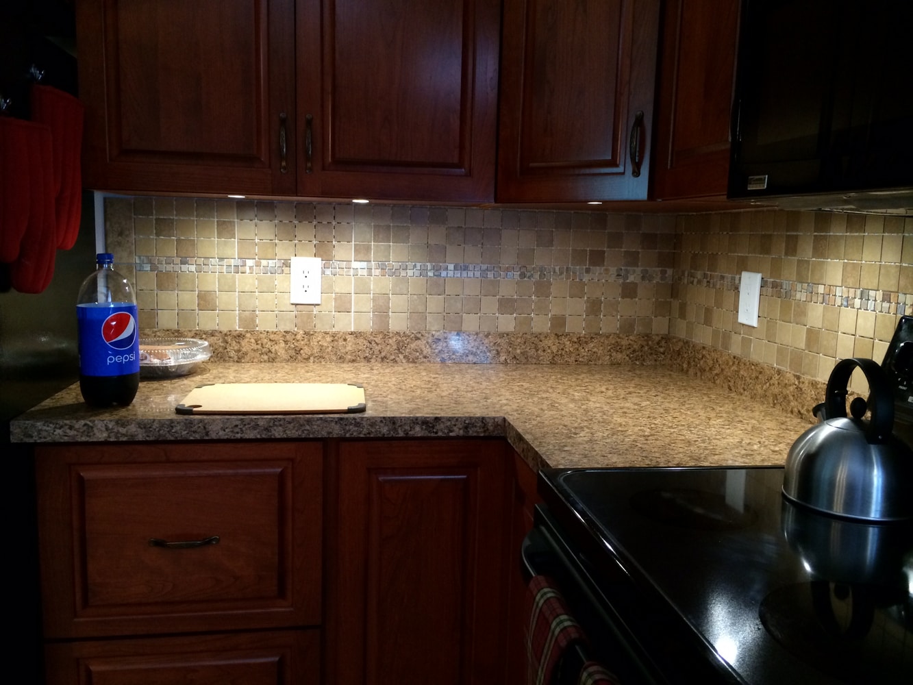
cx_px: 456
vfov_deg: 46.8
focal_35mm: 30
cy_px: 342
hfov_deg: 60.0
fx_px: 791
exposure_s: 1/30
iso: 200
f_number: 2.2
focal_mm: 4.12
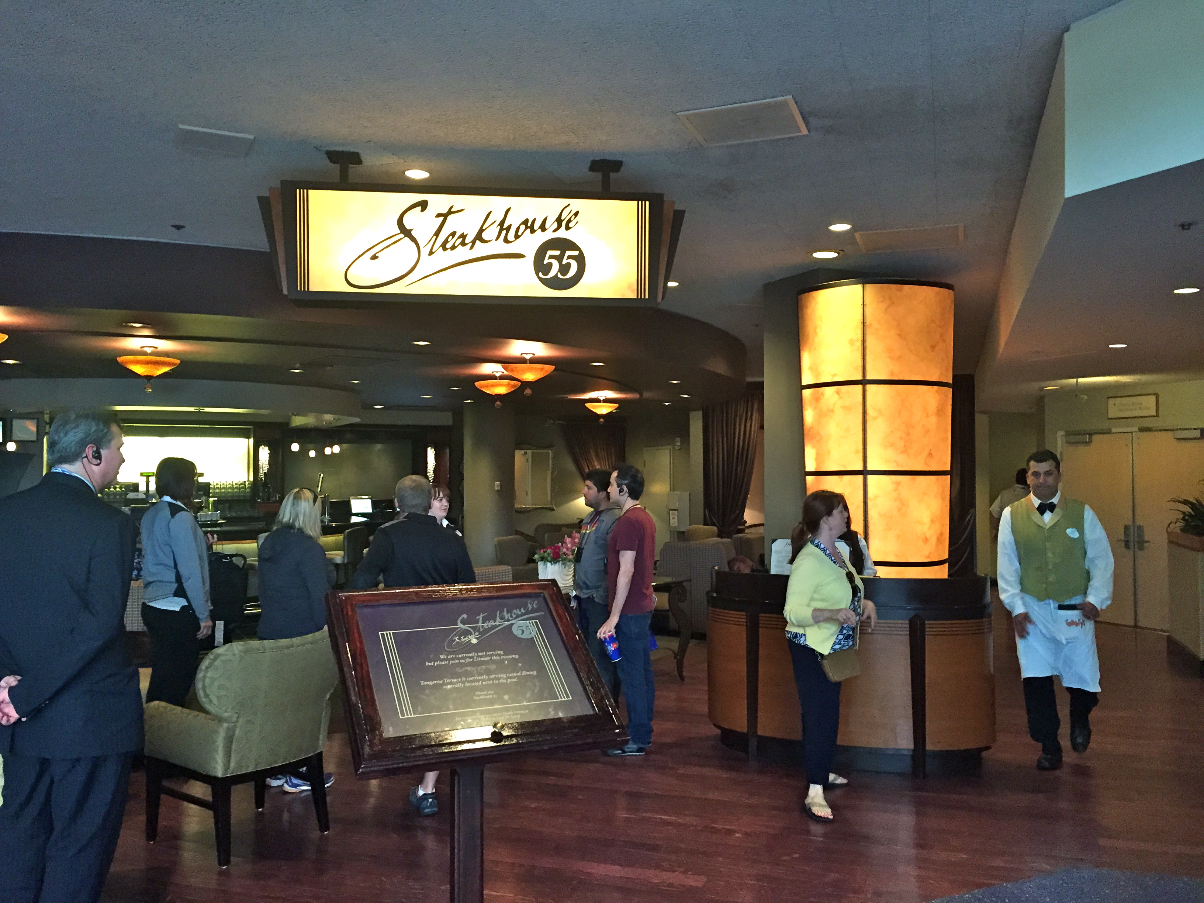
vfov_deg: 48.2
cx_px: 602
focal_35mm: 29
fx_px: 1009
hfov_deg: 61.7
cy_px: 452
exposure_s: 1/30
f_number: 2.2
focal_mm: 4.15
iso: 250
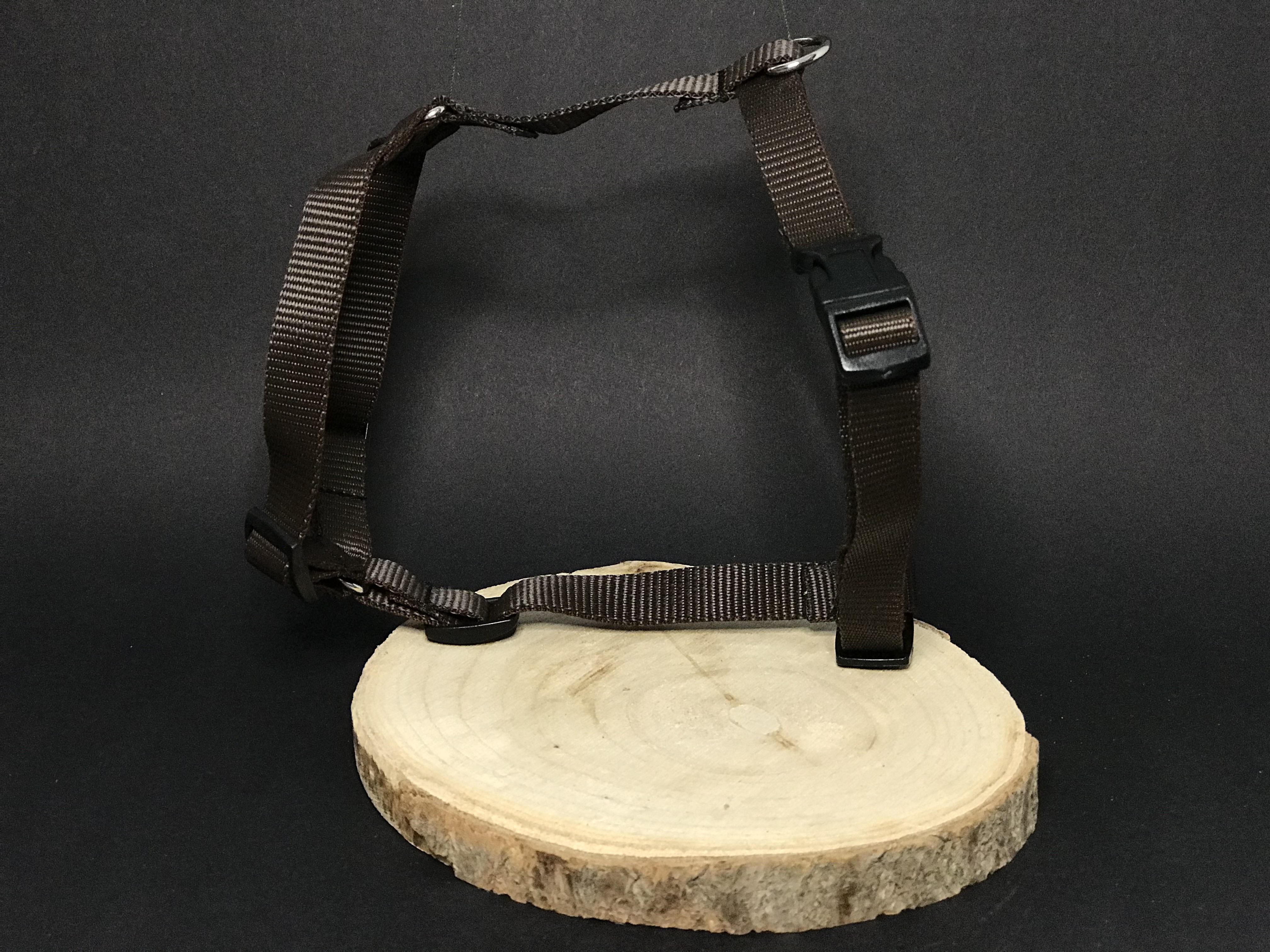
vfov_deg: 25.7
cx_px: 635
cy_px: 476
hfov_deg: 33.8
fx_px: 2091
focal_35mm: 57
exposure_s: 1/50
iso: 160
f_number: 2.8
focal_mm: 6.6
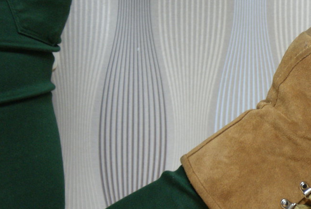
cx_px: 327
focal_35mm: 206
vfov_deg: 6.7
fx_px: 1782
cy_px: 75
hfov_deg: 9.9
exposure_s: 1/10
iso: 400
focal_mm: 60
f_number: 5.6
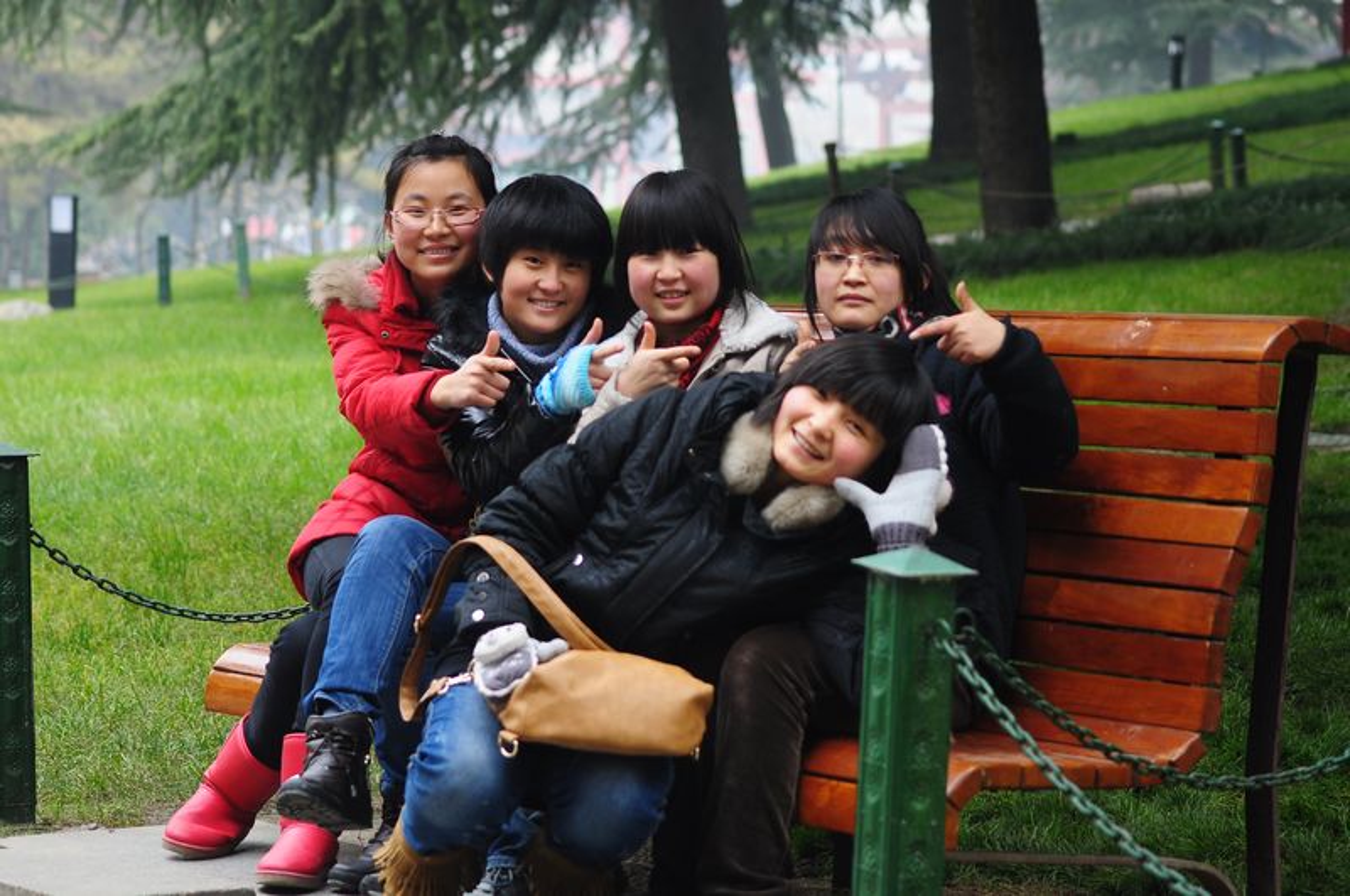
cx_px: 675
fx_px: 4381
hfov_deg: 17.5
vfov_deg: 11.7
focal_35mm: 117
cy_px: 448
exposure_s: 1/80
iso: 200
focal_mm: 78
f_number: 5
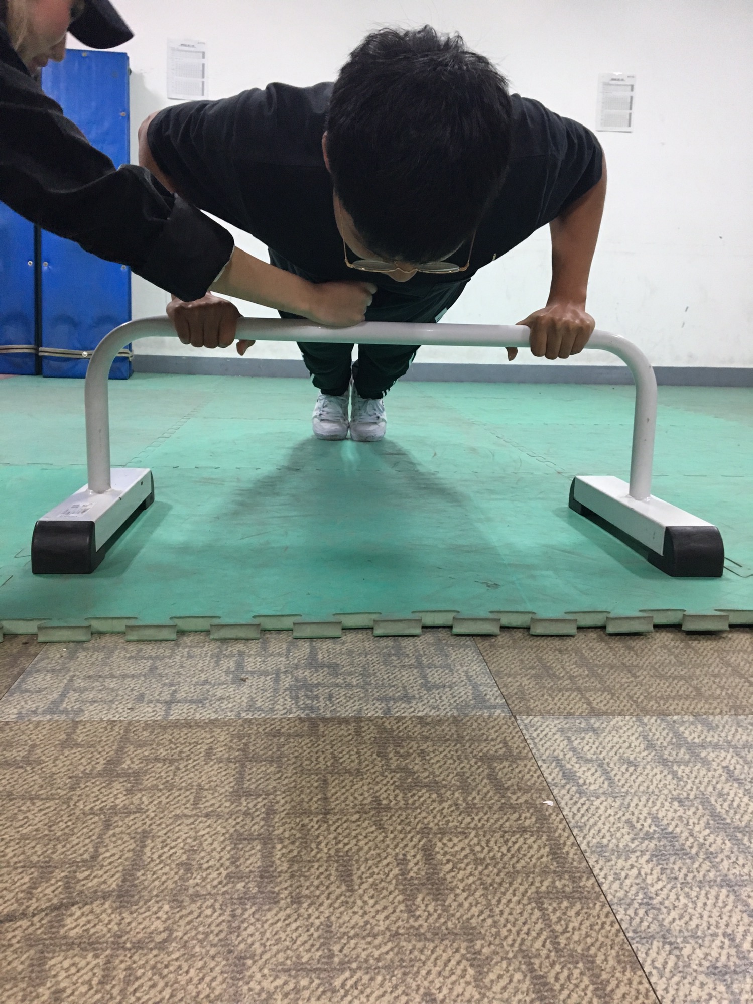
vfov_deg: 61.7
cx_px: 376
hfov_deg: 48.2
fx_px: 841
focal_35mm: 29
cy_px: 502
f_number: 2.2
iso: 125
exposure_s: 1/30
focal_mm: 4.15
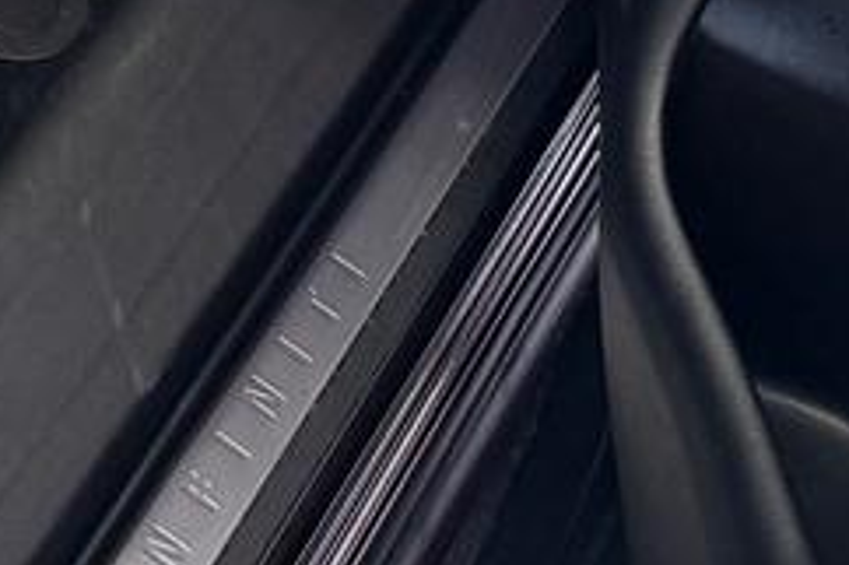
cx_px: -586
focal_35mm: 132
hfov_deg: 14.1
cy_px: -1112
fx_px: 3111
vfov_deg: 8.7
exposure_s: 1/60
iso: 200
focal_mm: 6.76
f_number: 1.78
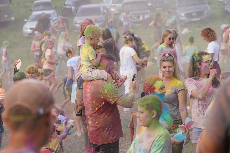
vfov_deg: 12.5
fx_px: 703
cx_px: 115
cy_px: 76
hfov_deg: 18.6
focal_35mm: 110
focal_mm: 107
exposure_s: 1/250
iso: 100
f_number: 5
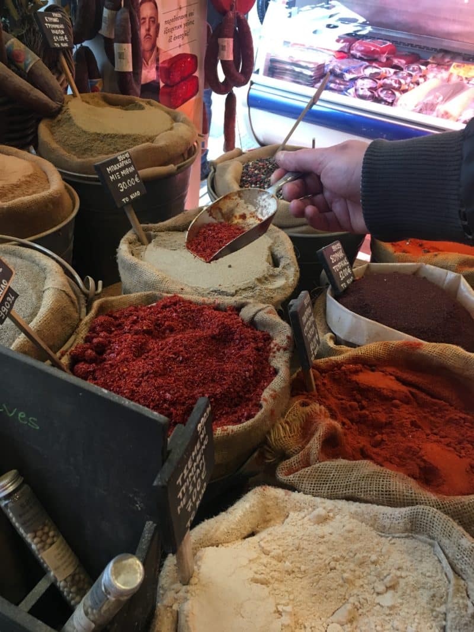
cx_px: 237
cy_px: 316
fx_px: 530
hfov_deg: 48.2
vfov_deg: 61.7
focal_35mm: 29
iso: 125
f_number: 2.2
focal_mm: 4.15
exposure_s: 1/33
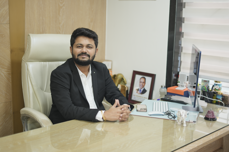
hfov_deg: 39.6
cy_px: 76
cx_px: 114
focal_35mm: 50
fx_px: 318
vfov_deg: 27.0
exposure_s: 1/100
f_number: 1.8
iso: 400
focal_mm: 50
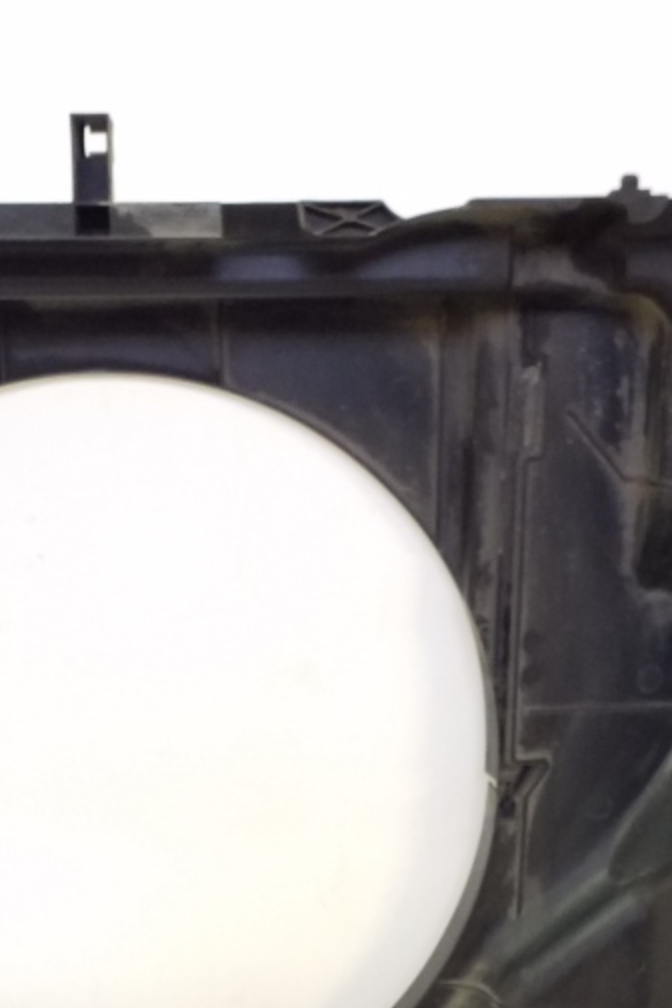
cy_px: 762
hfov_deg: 23.7
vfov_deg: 34.3
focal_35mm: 57
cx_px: 240
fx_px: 1596
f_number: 1.9
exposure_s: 1/25
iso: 200
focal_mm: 3.6
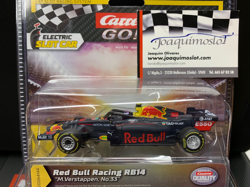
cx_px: 125
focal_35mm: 26
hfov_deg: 67.3
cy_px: 94
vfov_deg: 53.1
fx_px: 188
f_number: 1.8
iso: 64
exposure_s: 1/50
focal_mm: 4.25
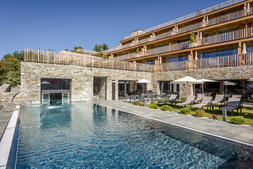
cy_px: 84
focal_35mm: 20
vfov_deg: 62.0
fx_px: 141
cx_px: 126
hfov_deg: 83.9
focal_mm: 20
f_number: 13
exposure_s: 1/500
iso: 400
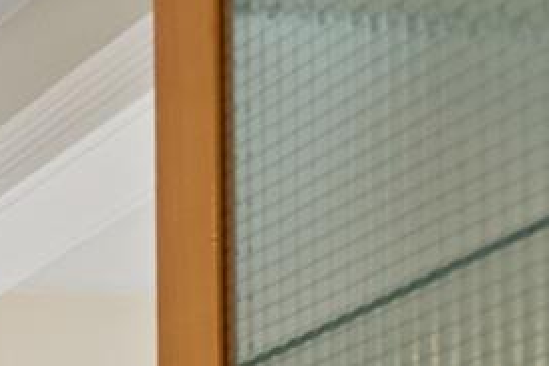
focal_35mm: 120
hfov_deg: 11.6
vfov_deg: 8.9
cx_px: -995
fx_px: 1830
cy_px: 1159
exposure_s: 1/10
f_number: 5.6
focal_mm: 16
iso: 400
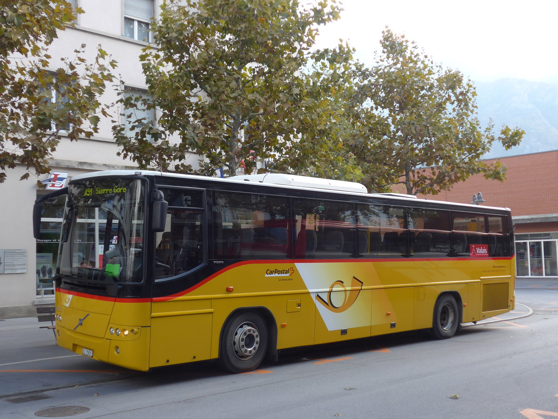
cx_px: 279
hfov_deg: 45.8
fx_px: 661
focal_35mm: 41
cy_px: 210
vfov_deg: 35.1
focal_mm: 8.4
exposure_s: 1/250
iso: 80
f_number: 2.8
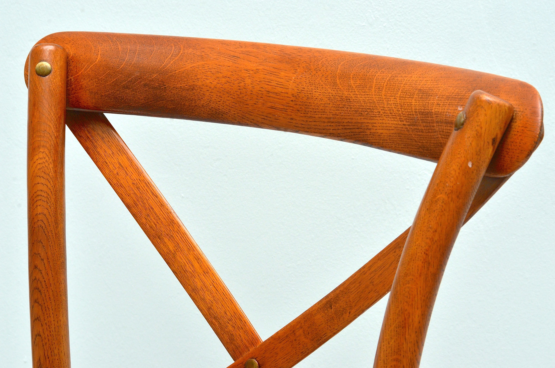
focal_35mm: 105
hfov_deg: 19.5
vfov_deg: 13.0
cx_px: 278
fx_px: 1615
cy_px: 184
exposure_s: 1/125
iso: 400
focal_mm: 70
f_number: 16
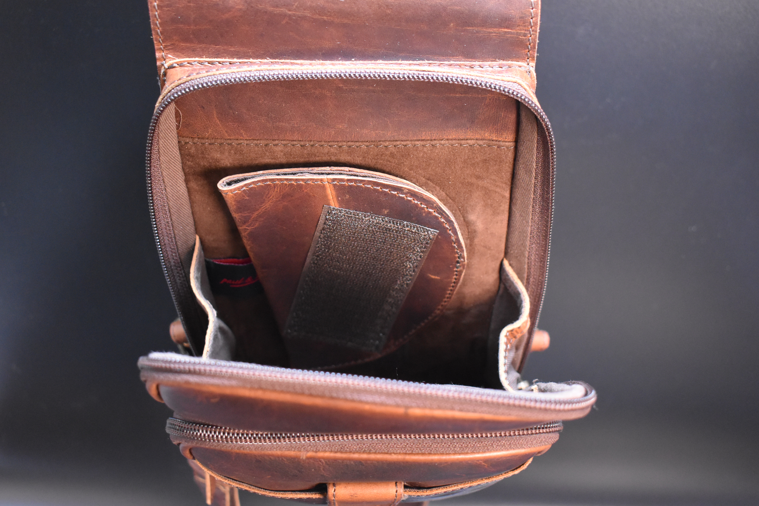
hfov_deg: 41.1
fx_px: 1012
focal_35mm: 48
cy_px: 253
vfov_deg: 28.1
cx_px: 380
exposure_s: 1/60
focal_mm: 32
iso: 3200
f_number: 4.5
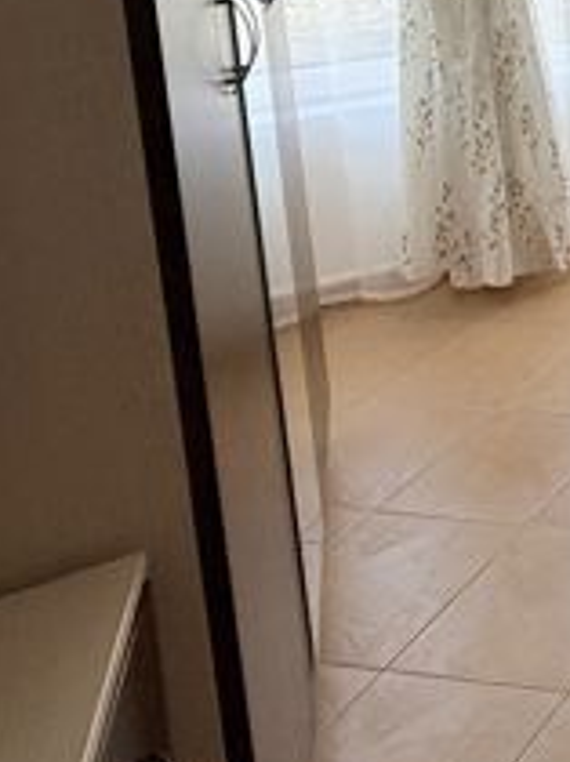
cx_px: 1135
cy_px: -83
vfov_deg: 34.7
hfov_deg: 19.0
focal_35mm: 47
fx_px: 1034
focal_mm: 2.22
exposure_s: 1/209
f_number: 2.2
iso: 64
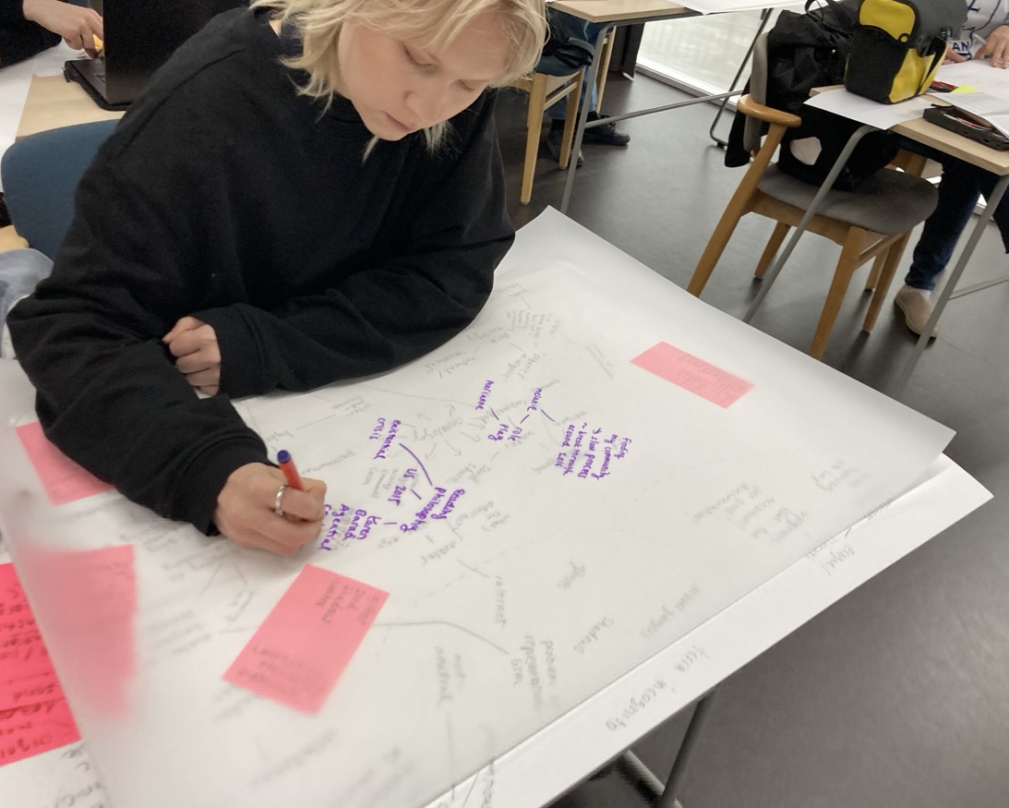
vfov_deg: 48.5
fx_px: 896
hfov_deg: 58.7
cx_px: 491
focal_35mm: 30
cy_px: 413
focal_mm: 3.99
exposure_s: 1/60
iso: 125
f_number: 1.8
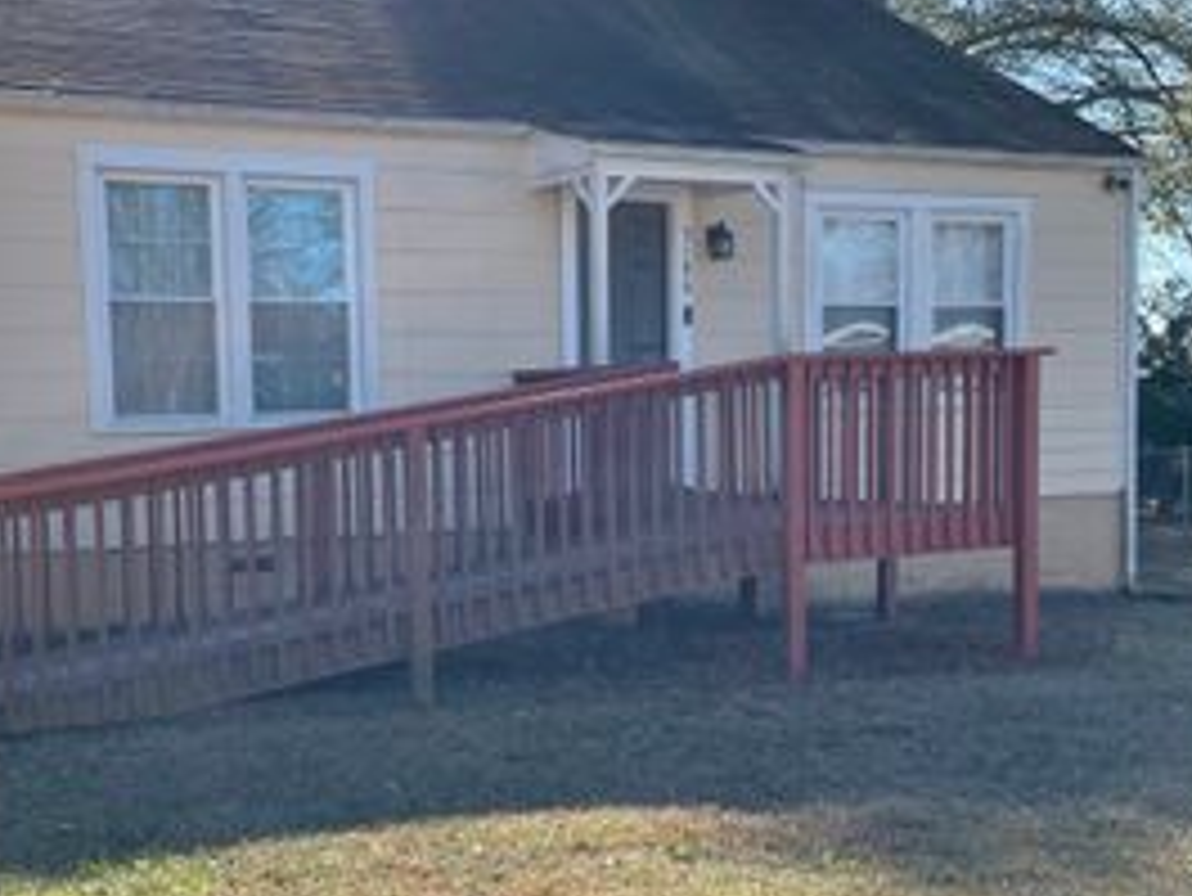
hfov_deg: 38.8
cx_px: 508
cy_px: 552
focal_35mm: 49
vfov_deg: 29.6
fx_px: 1688
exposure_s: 1/1159
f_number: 1.6
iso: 32
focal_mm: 4.2
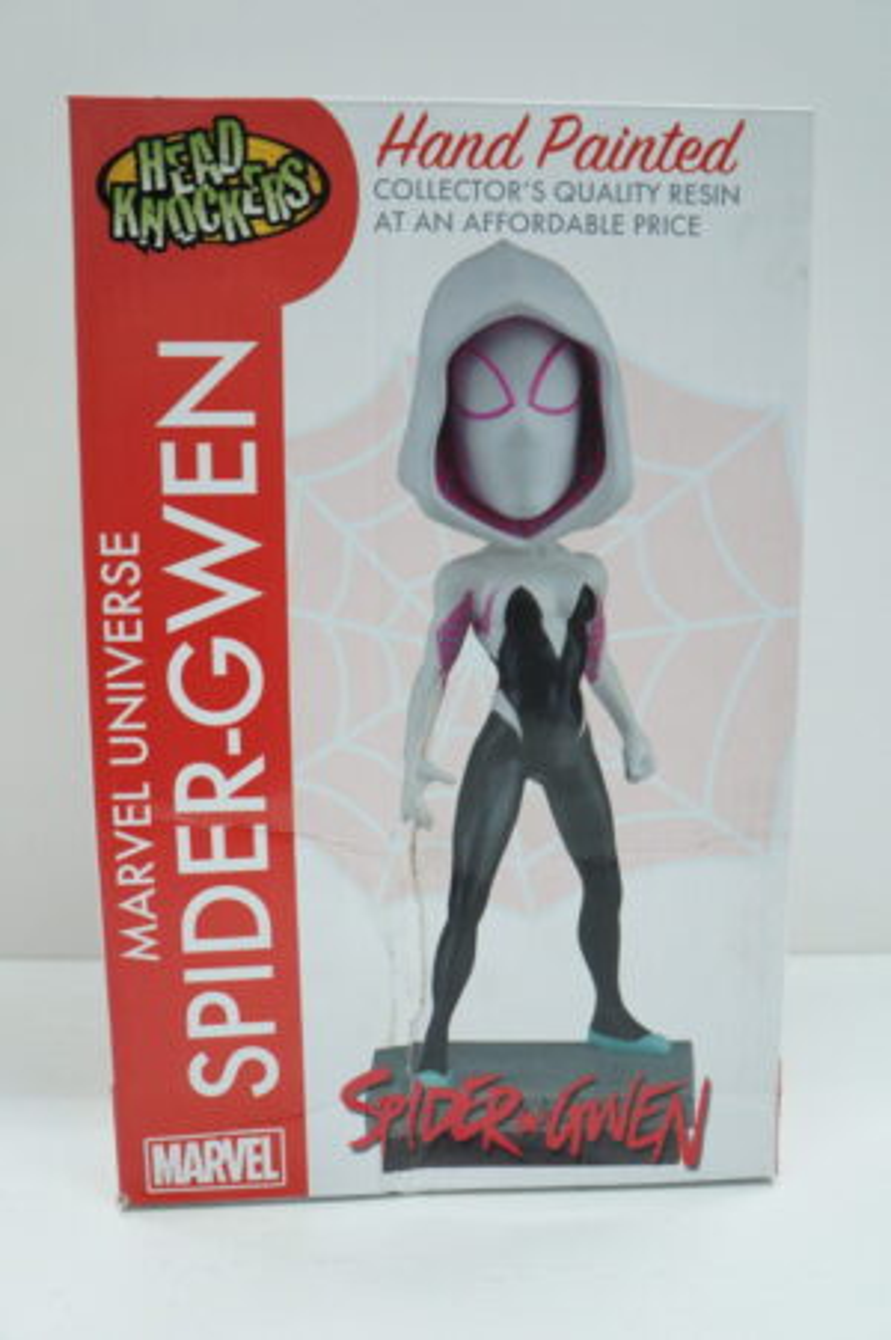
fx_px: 1115
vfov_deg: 62.0
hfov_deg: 43.5
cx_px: 446
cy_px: 670
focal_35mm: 30
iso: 2000
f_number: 6.3
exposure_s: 1/60
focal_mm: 20
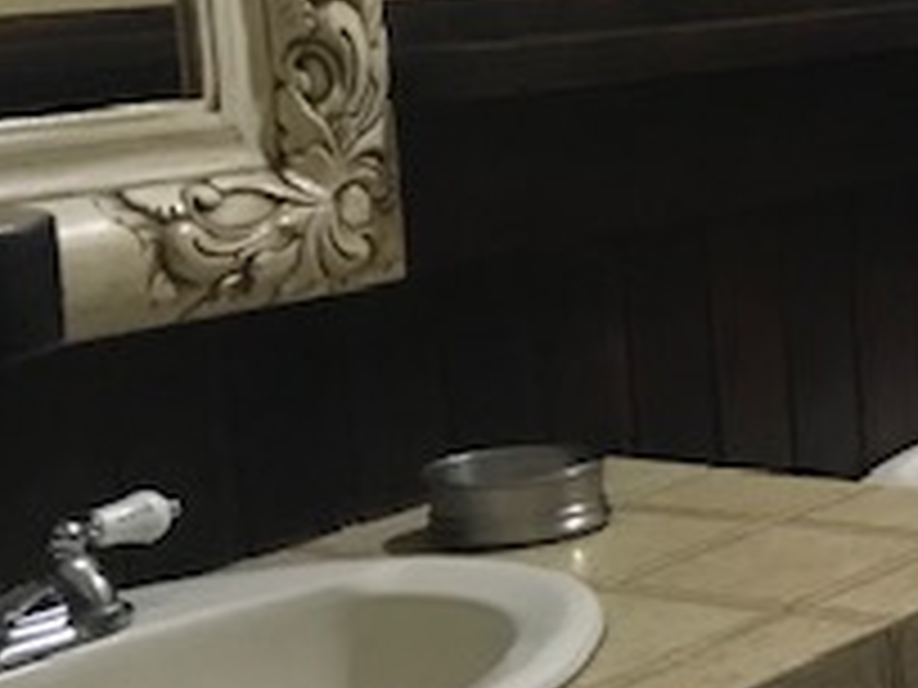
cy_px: 108
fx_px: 2334
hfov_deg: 20.1
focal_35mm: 88
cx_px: 1246
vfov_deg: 16.6
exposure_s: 1/6
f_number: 1.8
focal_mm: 3.99
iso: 80
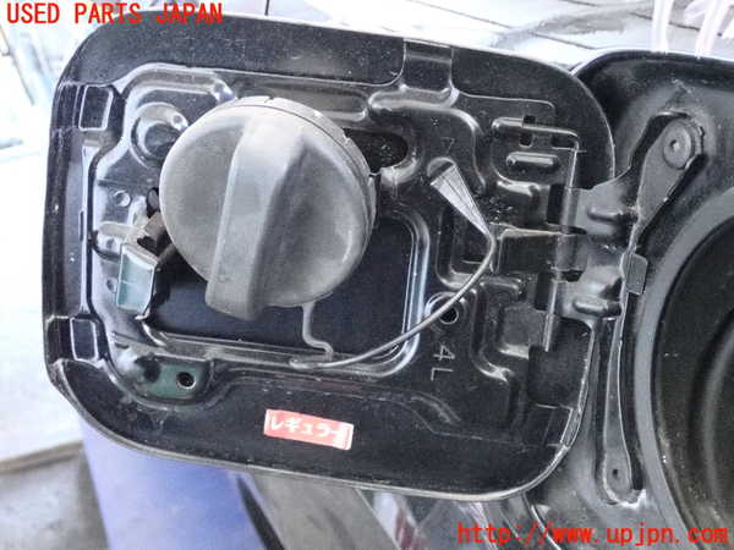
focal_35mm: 54
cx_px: 367
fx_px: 1145
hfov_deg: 35.5
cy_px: 275
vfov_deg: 27.0
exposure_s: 1/125
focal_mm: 9.65
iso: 6400
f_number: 3.3
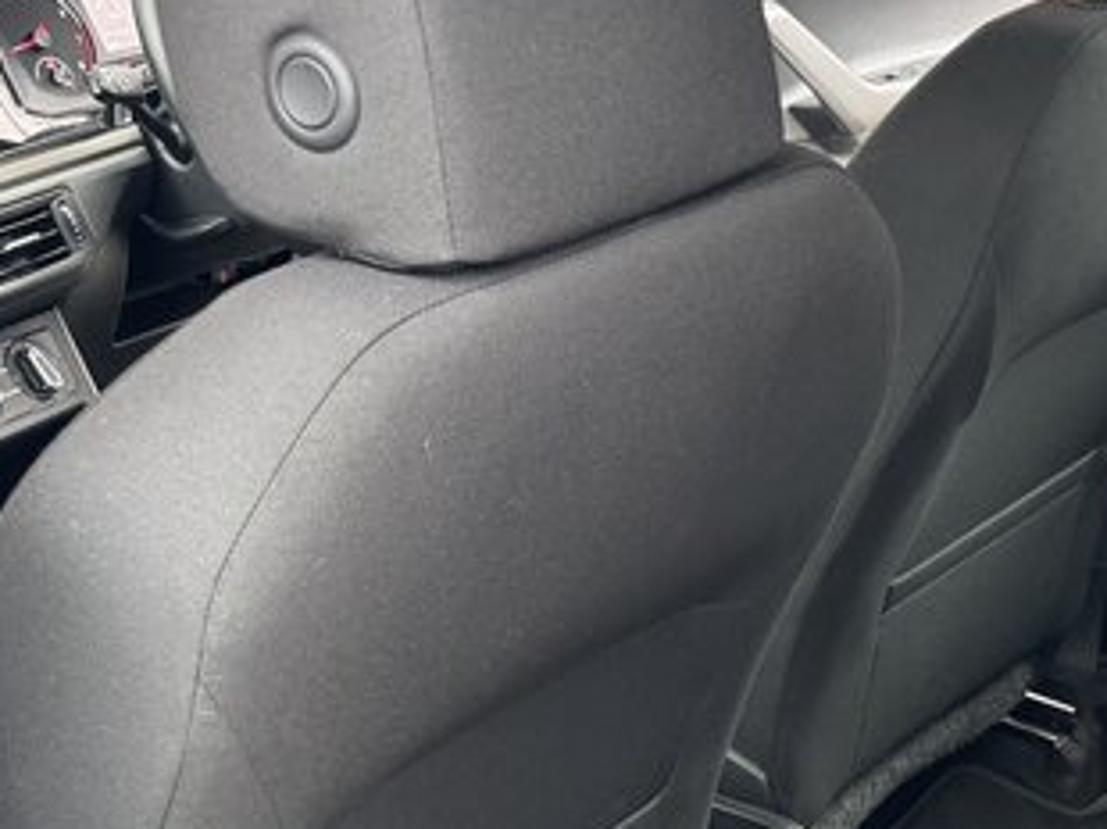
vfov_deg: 21.7
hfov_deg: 29.4
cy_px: 1029
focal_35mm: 62
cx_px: 1078
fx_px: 1981
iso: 160
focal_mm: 6.76
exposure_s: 1/121
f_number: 1.78
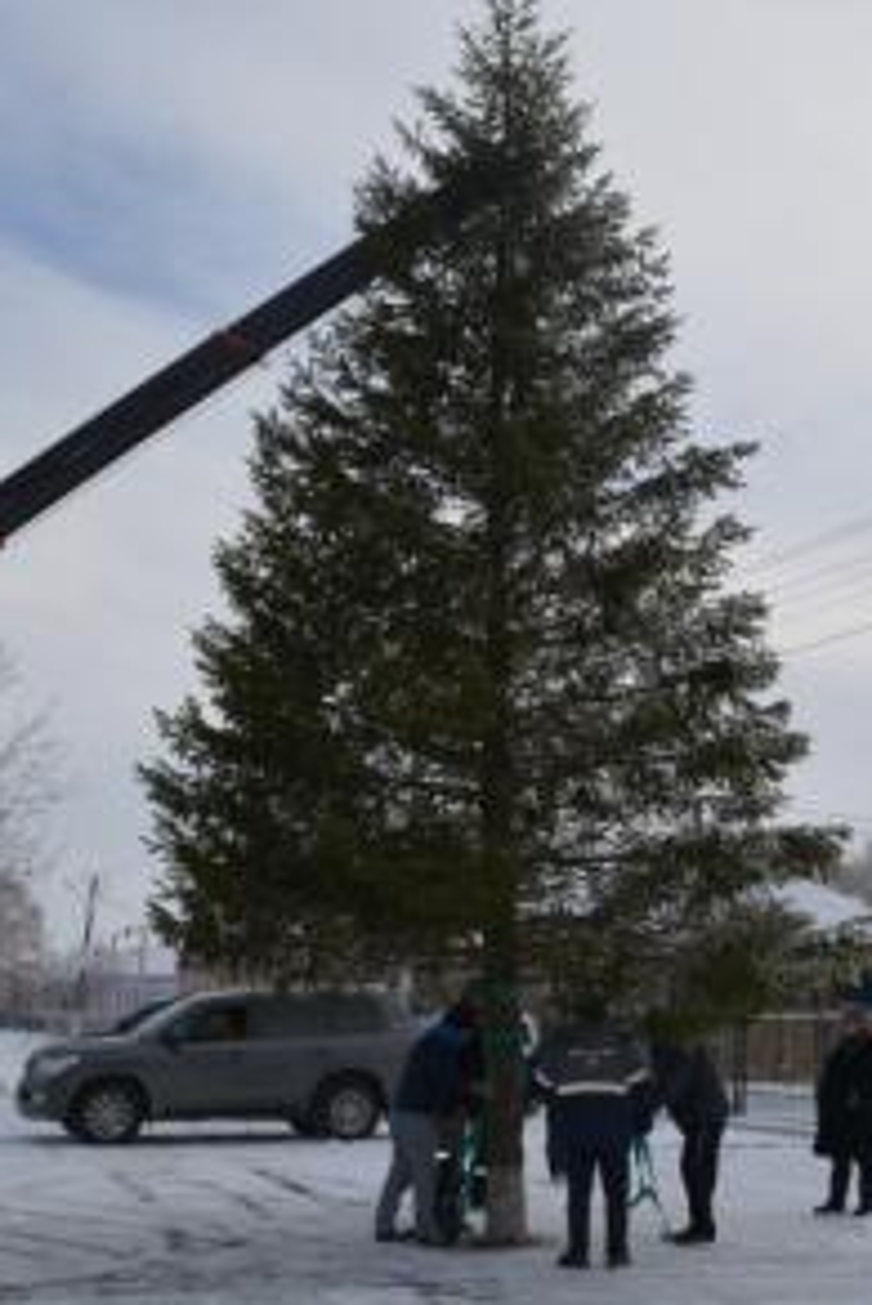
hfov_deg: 28.7
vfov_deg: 42.7
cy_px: 659
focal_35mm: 46
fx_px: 1669
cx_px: 675
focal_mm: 20
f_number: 13
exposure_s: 1/200
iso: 100
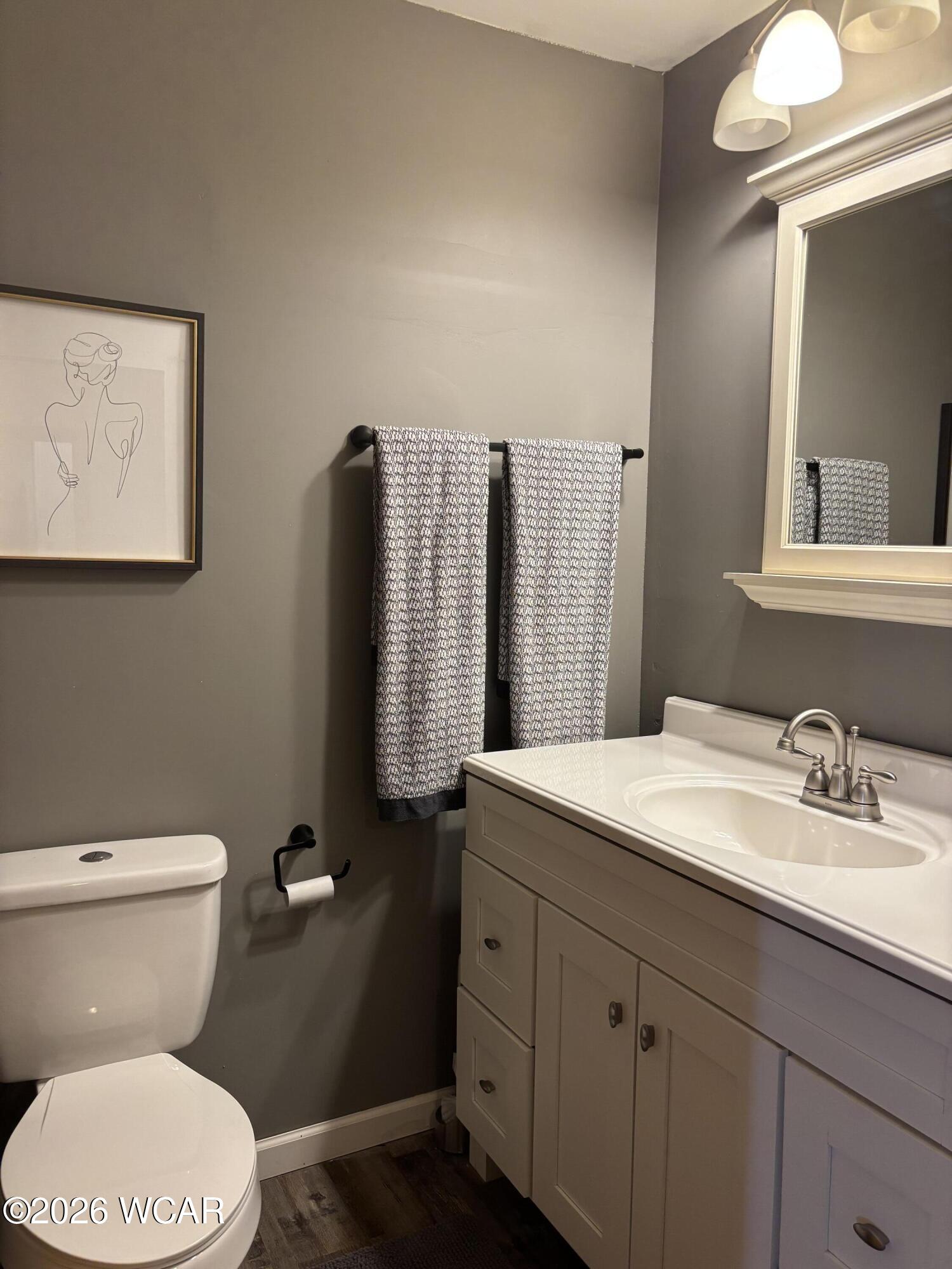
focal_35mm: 26
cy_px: 634
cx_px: 476
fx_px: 953
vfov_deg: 67.3
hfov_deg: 53.1
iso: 160
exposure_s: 1/60
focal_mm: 5.96
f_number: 1.6
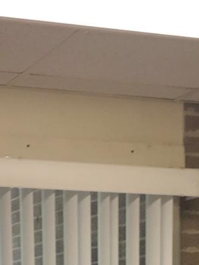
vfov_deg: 12.6
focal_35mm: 136
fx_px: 1041
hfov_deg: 10.9
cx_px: 156
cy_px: 539
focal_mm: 4.15
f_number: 2.2
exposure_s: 1/40
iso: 25
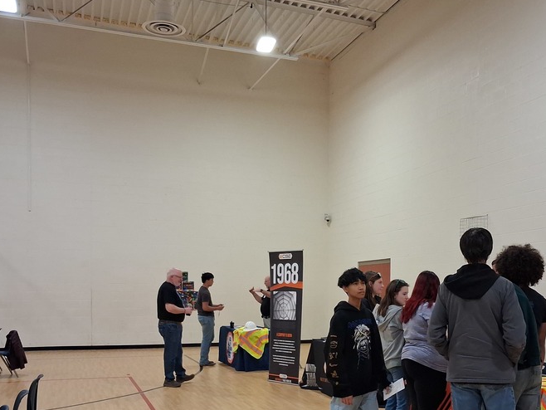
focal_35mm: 42
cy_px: 286
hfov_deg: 44.3
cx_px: 349
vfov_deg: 33.9
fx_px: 663
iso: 400
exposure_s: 1/100
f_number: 1.8
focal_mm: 4
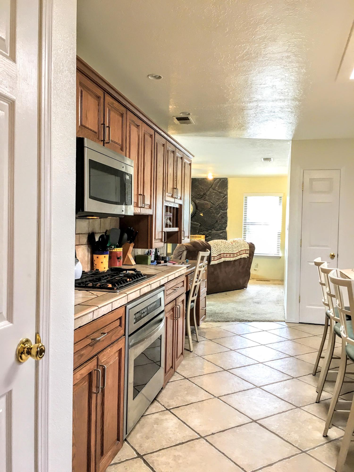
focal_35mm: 29
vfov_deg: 61.7
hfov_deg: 48.2
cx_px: 177
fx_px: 395
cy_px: 236
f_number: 2.2
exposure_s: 1/30
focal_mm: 4.15
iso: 50
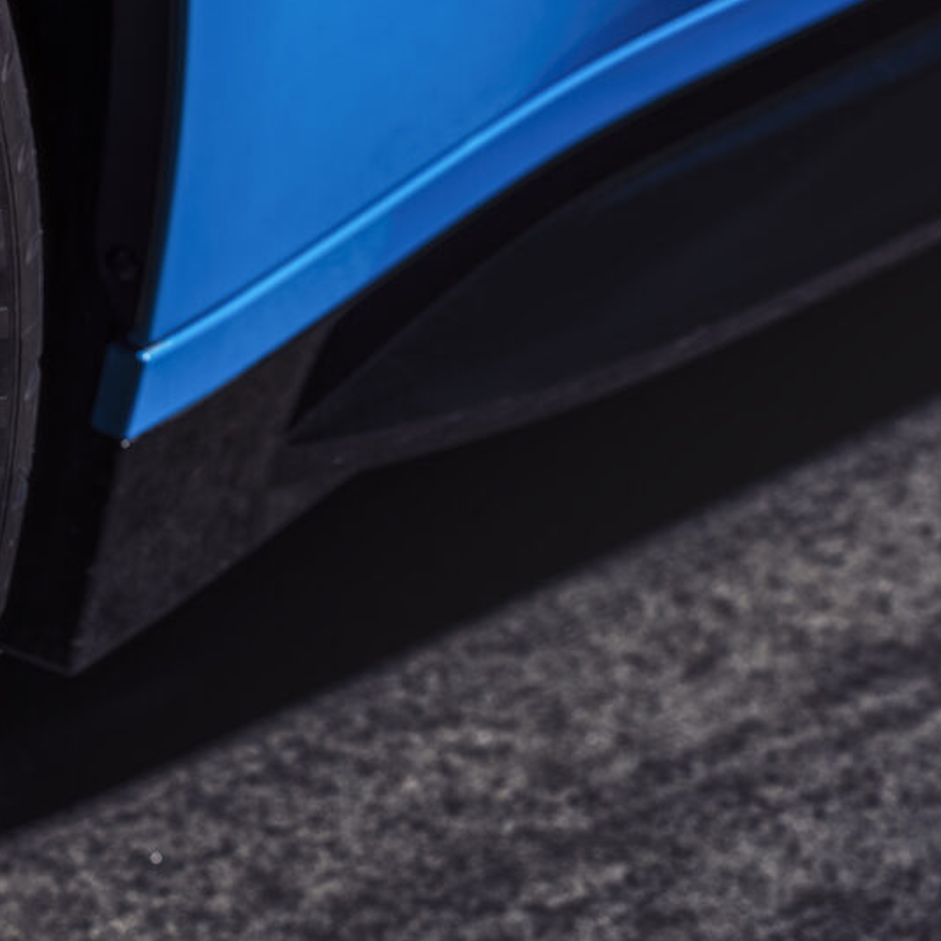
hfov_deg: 5.0
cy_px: 505
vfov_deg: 5.1
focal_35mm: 346
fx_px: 10641
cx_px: -1135
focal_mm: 85
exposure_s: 1/10
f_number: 5
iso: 50
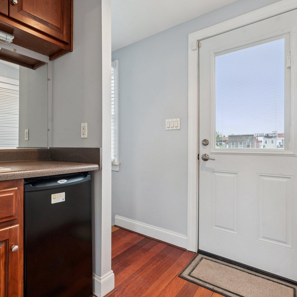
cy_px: 147
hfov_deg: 69.6
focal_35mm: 22
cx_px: 116
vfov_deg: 70.5
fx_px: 210
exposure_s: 1/5
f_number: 7.1
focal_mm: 16.5
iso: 200
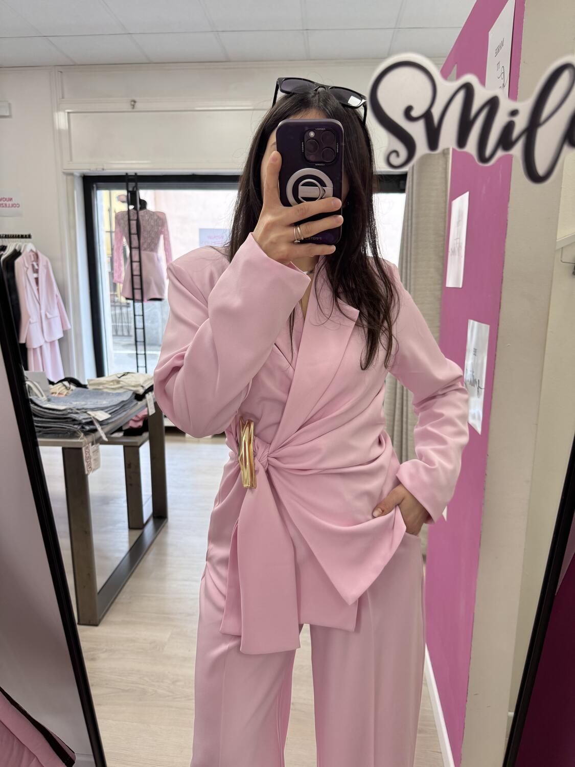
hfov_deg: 56.8
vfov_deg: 71.6
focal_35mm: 24
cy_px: 384
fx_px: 532
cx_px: 288
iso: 160
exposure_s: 1/100
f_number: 1.78
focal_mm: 6.76
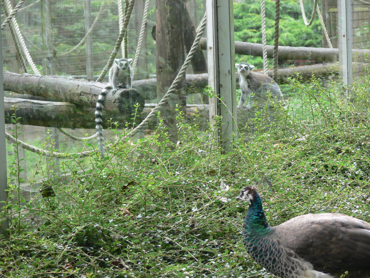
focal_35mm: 155
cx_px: 185
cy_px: 139
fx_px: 1657
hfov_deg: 12.7
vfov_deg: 9.6
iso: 80
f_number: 3.6
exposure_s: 1/50
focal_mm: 32.9
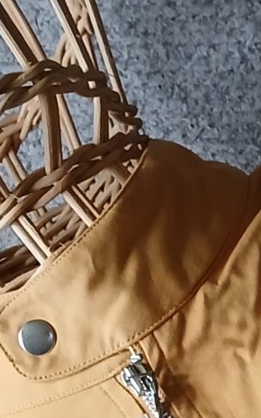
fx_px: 1685
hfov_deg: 8.6
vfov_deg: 13.1
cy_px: 682
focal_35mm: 148
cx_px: 405
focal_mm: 3.98
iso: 250
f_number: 1.8
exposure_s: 1/33.3
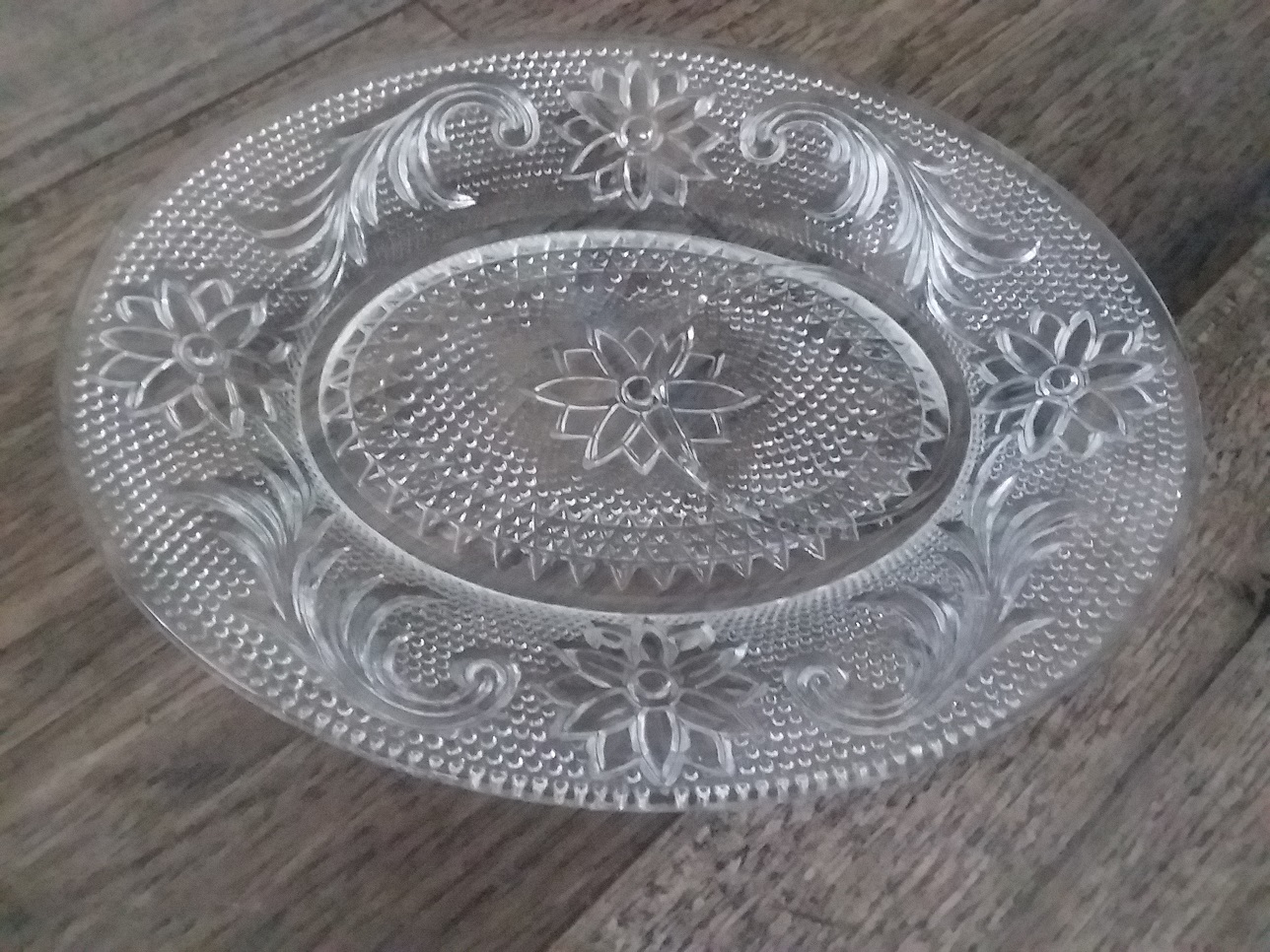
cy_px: 476
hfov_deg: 61.7
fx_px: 1064
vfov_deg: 48.2
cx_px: 635
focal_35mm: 29
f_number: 1.9
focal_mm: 2.47
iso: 800
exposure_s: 1/12
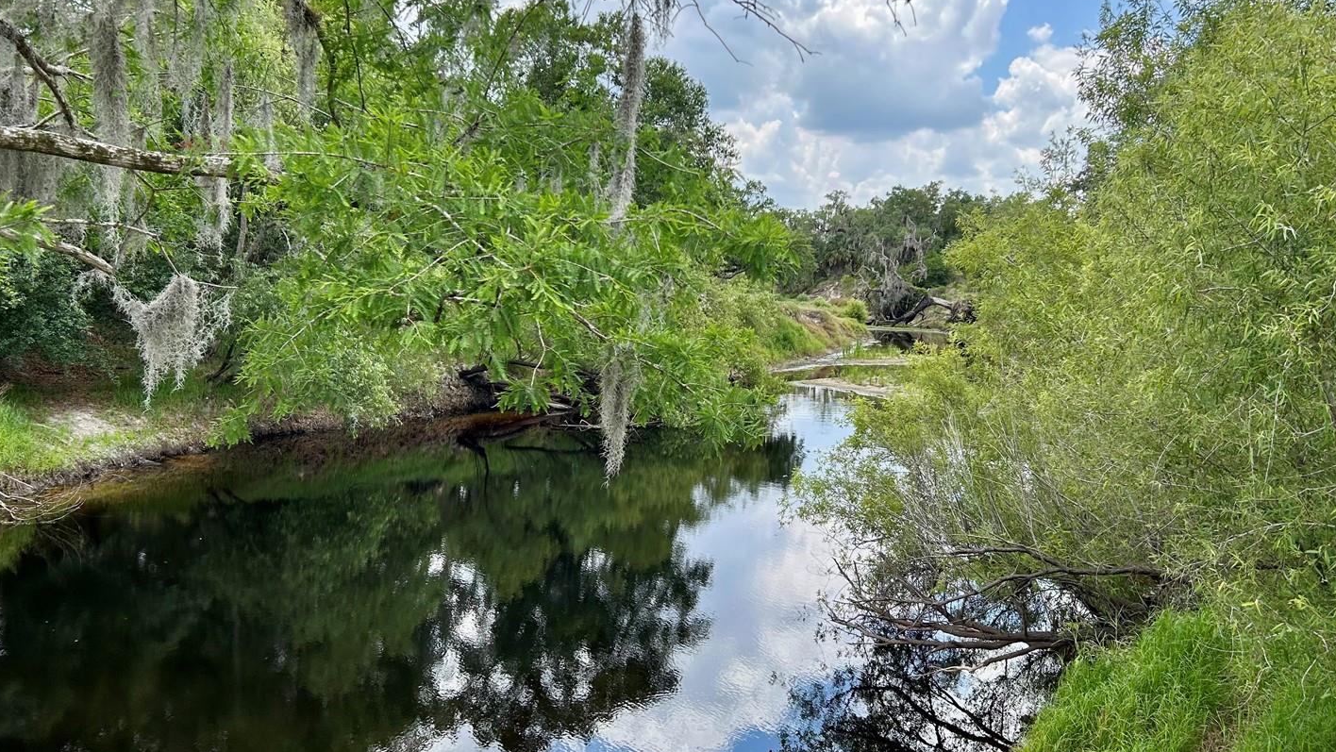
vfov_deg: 36.7
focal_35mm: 32
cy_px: 346
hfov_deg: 61.0
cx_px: 705
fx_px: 1134
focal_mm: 5.7
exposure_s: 1/1377
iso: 50
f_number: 1.5
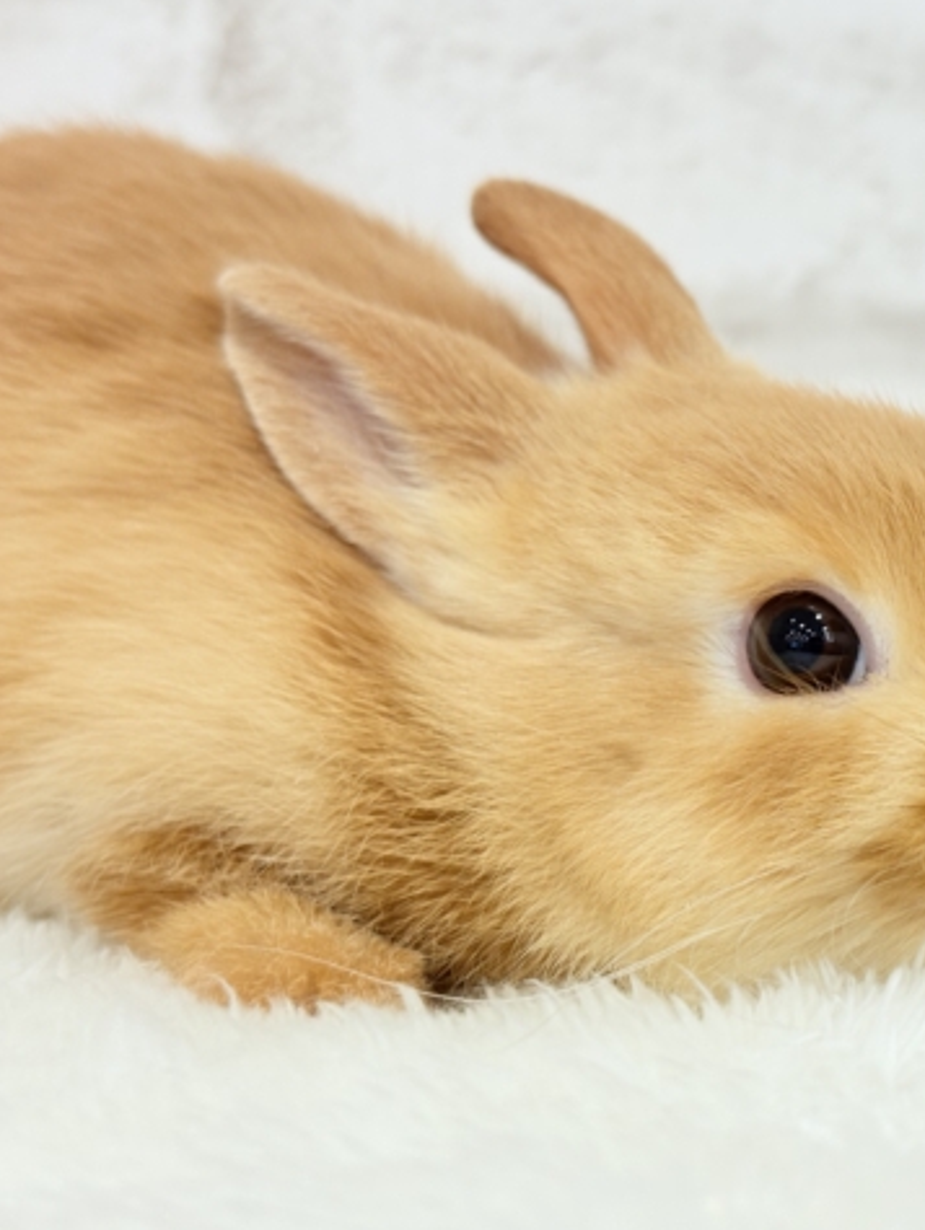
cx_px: 803
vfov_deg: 27.8
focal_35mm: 70
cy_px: 616
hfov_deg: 20.7
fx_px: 2491
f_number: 1.6
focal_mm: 5.96
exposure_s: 1/50
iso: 40
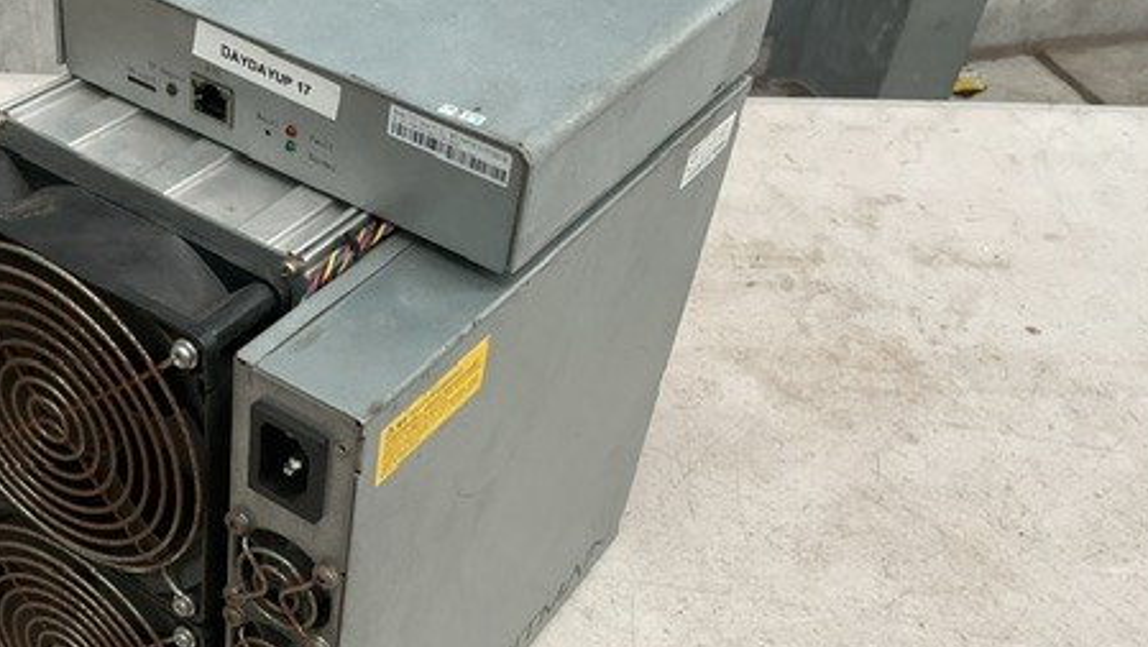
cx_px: 358
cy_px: 363
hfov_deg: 44.6
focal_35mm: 45
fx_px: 1370
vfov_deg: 26.5
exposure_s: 1/50
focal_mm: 3
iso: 50
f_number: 1.8
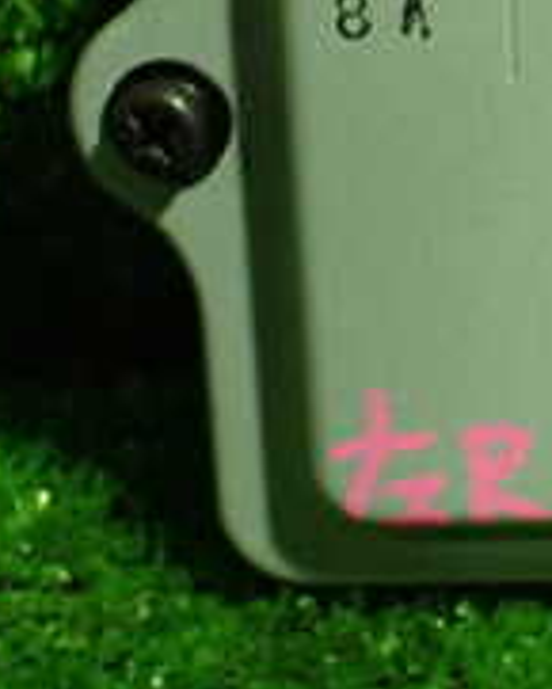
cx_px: 788
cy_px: 57
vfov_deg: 19.4
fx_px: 1979
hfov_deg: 14.9
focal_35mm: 97
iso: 800
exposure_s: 1/125
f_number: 2.3
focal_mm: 5.4
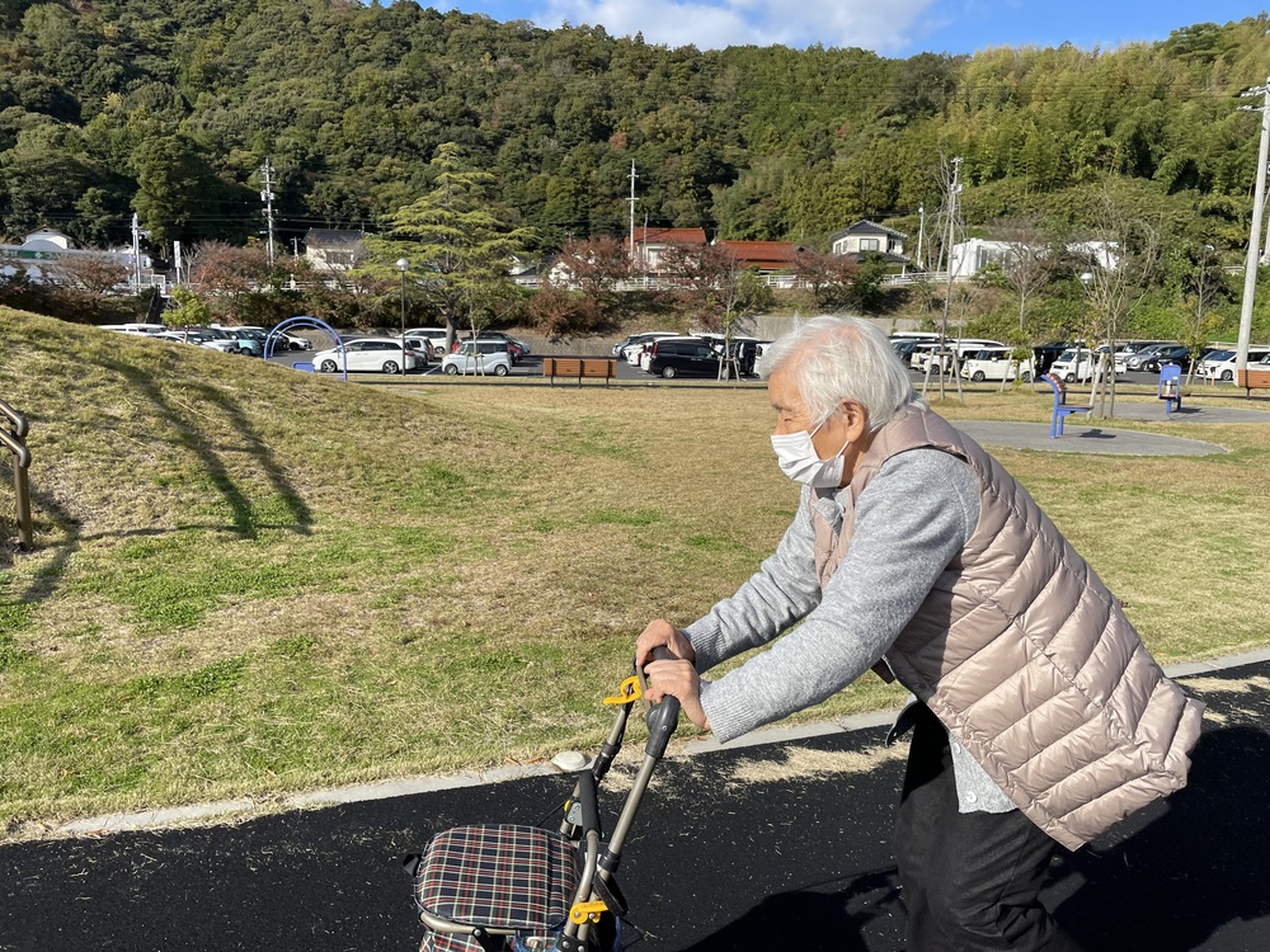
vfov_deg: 53.1
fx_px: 954
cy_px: 476
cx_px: 635
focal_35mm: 26
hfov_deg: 67.3
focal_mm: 4.2
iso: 32
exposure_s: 1/2817
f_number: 1.6
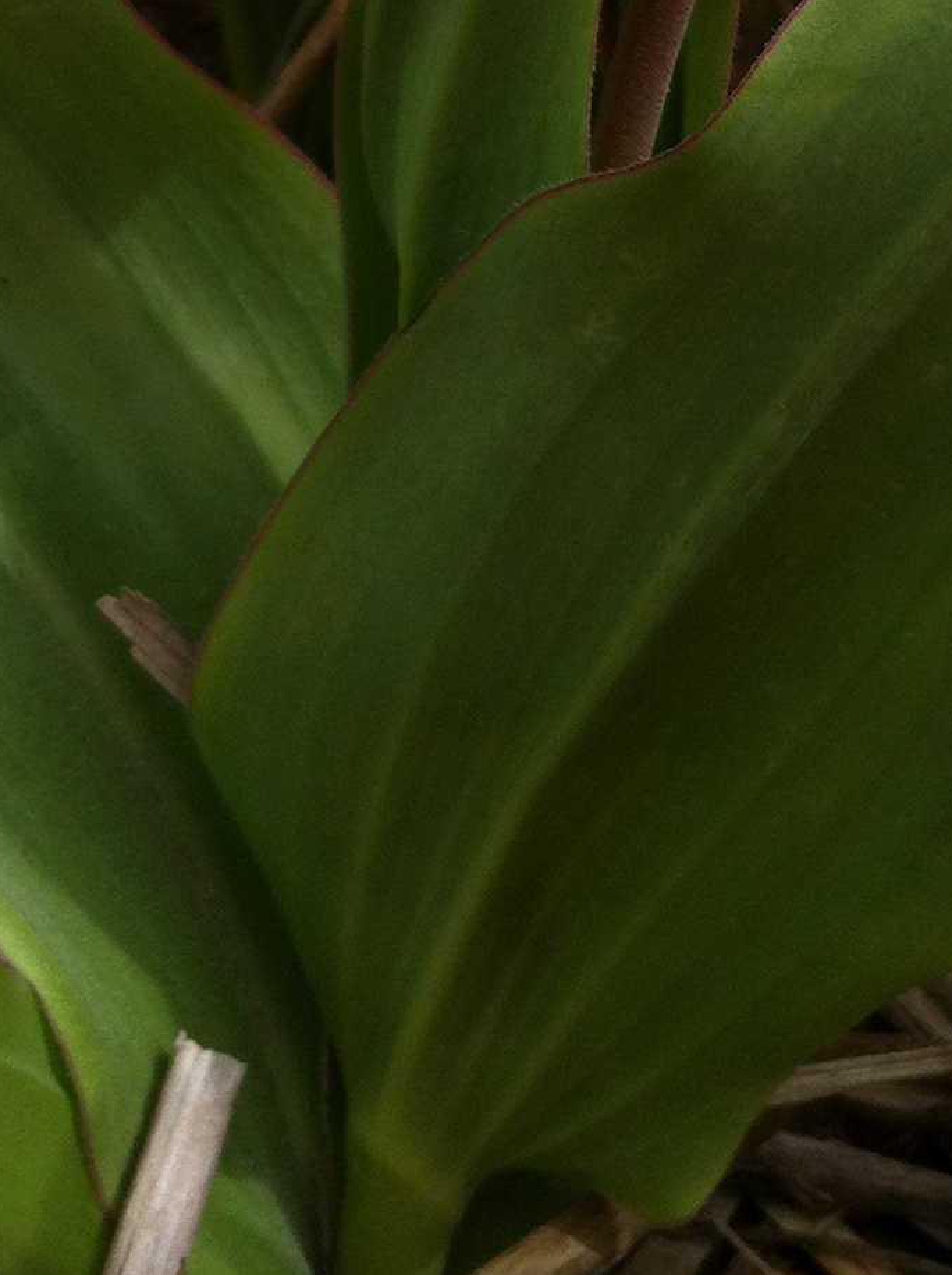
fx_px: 3640
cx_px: 337
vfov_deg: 18.9
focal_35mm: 99
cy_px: -224
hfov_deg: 14.9
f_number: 2.8
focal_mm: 3.85
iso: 80
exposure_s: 1/773
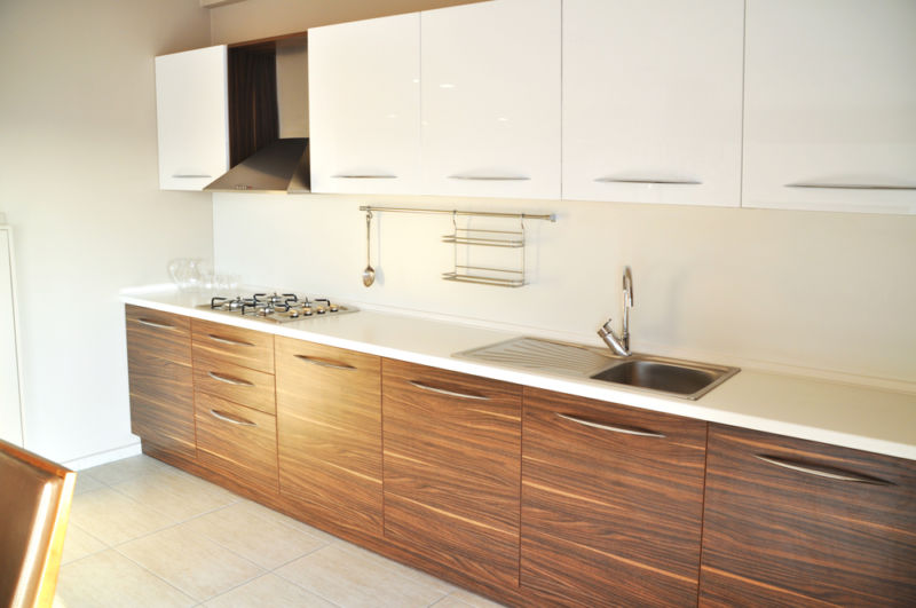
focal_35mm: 27
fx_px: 686
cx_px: 458
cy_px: 304
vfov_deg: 47.8
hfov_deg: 67.5
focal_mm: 18
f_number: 6.3
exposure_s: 1/15
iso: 200
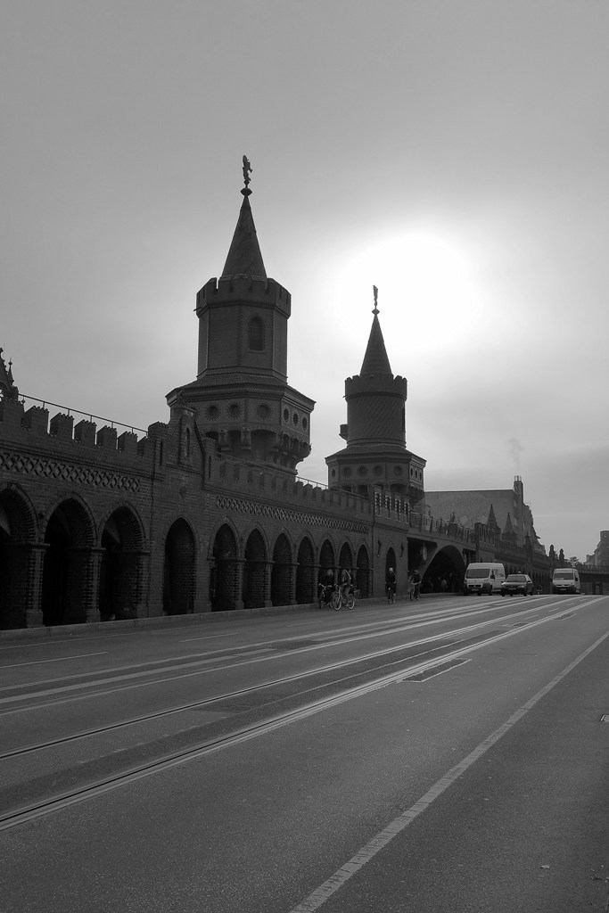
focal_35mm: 35
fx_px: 888
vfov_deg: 54.4
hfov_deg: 37.9
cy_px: 456
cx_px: 304
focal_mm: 6.9
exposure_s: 1/1600
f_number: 3.5
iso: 125
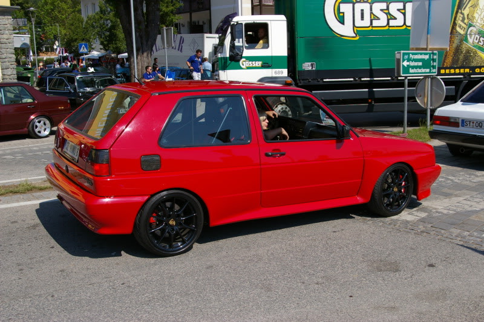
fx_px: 565
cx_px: 242
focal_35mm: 42
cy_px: 161
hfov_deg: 46.4
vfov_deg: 31.9
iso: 200
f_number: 8
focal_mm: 28
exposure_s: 1/350
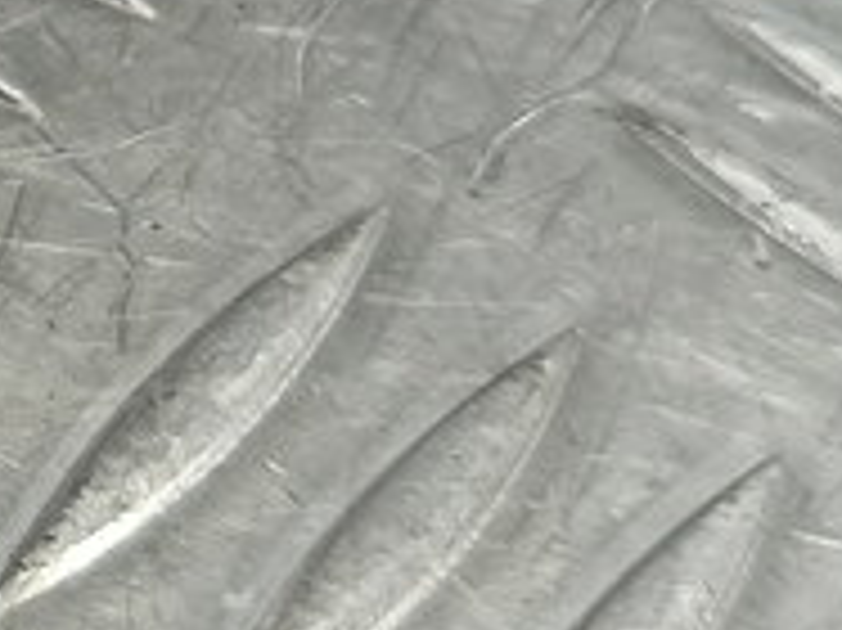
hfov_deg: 12.7
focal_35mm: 126
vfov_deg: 11.3
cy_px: -284
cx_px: -1076
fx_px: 3063
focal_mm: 4.11
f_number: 1.6
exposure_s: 1/50
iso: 123
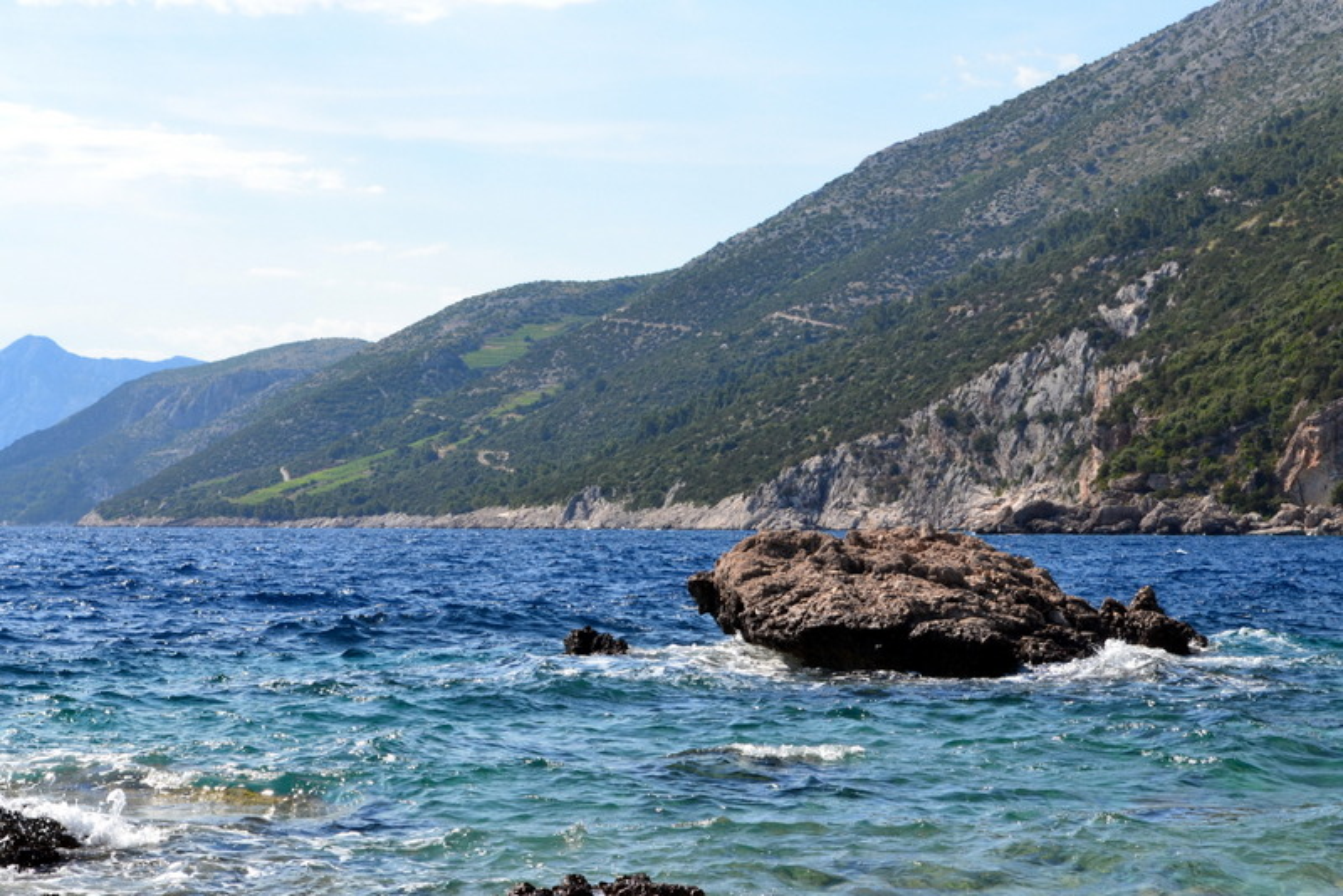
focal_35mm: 82
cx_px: 672
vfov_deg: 16.6
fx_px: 3079
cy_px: 448
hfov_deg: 24.6
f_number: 11
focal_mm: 55
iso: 400
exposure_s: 1/400
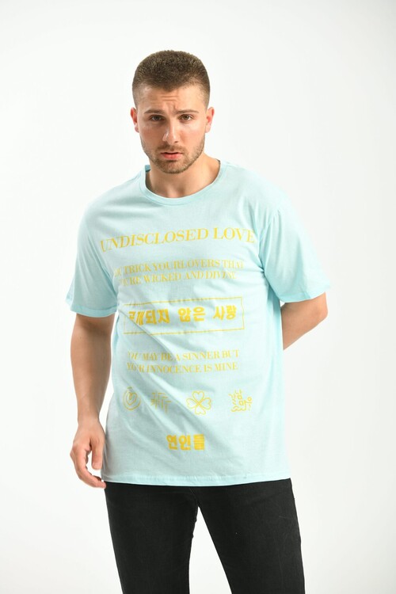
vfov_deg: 14.7
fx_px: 2310
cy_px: 297
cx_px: 198
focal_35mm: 140
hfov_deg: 9.8
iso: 100
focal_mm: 140
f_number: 5.6
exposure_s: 1/160
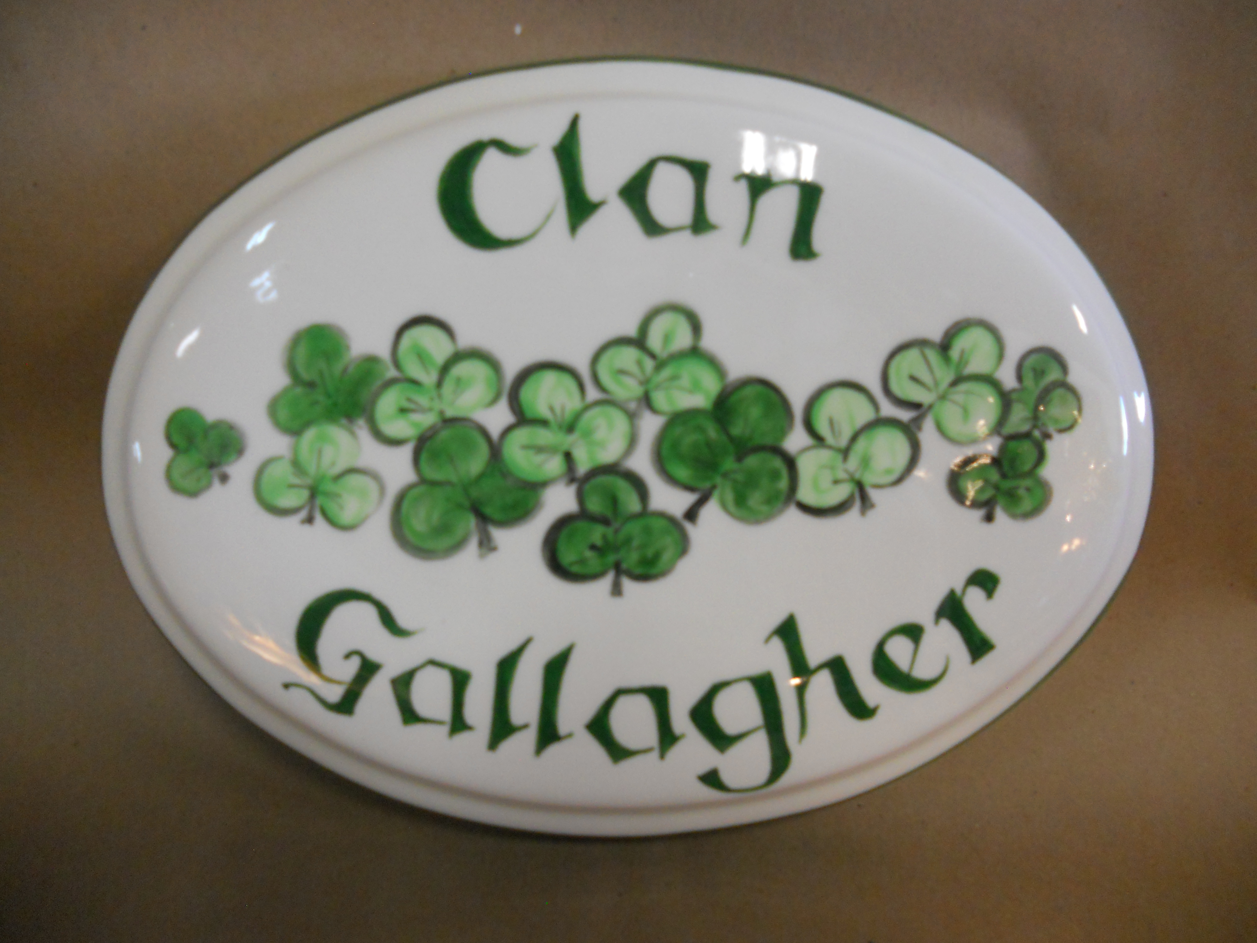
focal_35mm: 27
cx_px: 628
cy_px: 472
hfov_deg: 65.3
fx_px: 980
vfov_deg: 51.4
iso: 250
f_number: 3.2
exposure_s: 1/30
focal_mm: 4.9
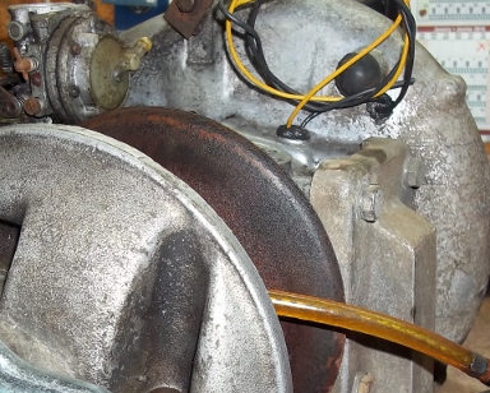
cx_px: 225
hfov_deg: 29.1
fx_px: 944
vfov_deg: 23.1
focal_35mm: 65
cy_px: 333
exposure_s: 1/60
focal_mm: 5.7
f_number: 2.9
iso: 80
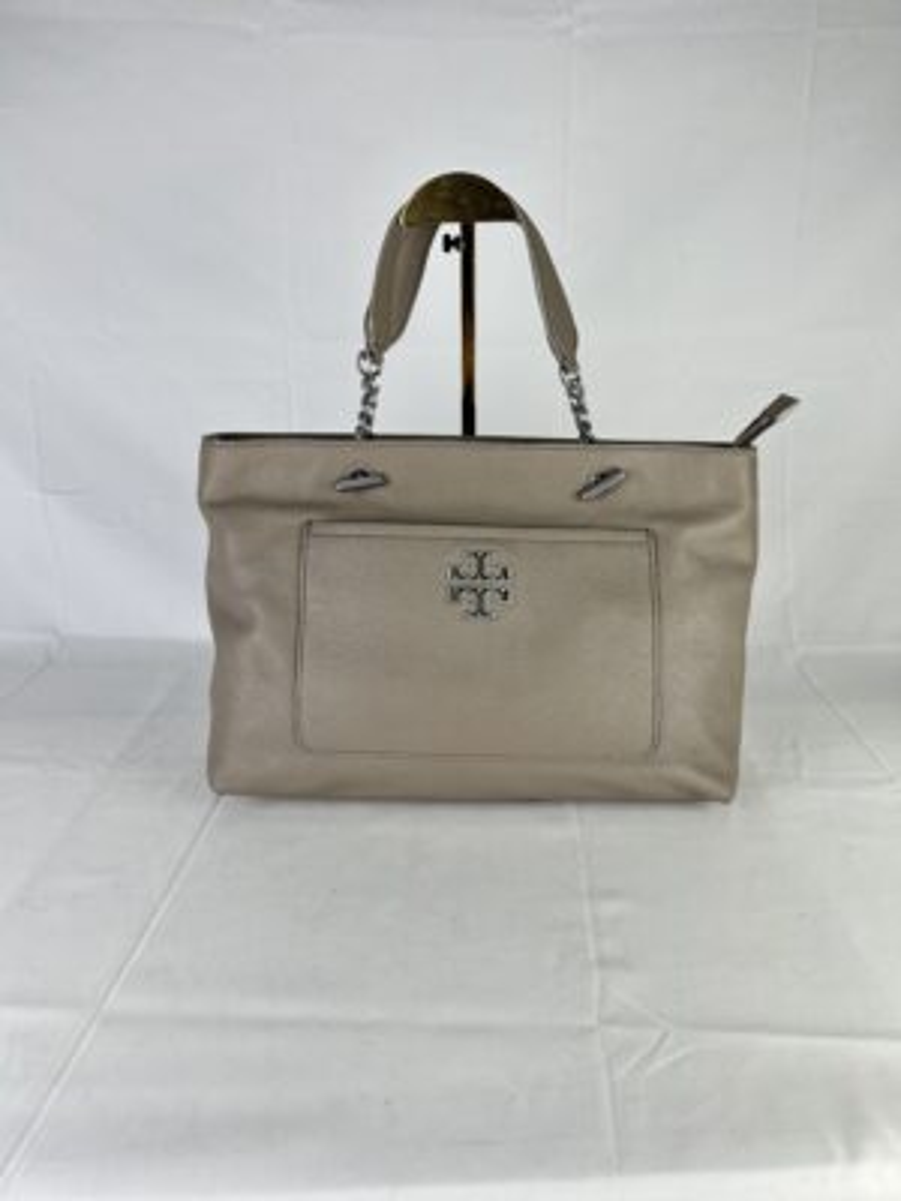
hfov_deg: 53.1
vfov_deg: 67.3
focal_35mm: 26
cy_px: 600
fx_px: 902
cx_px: 450
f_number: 1.5
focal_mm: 5.7
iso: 32
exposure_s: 1/137
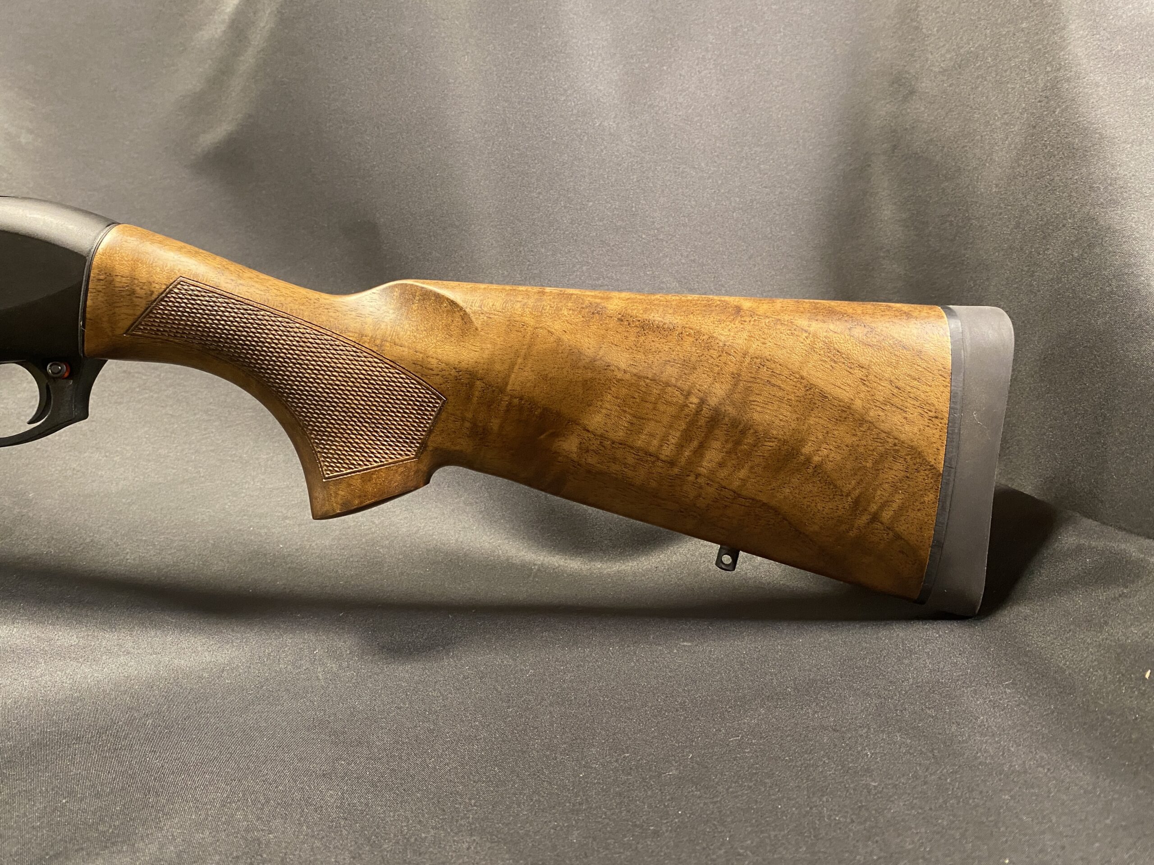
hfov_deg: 67.3
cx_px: 577
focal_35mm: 26
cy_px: 432
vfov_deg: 53.1
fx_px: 867
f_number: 1.8
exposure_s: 1/40
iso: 400
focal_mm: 4.25
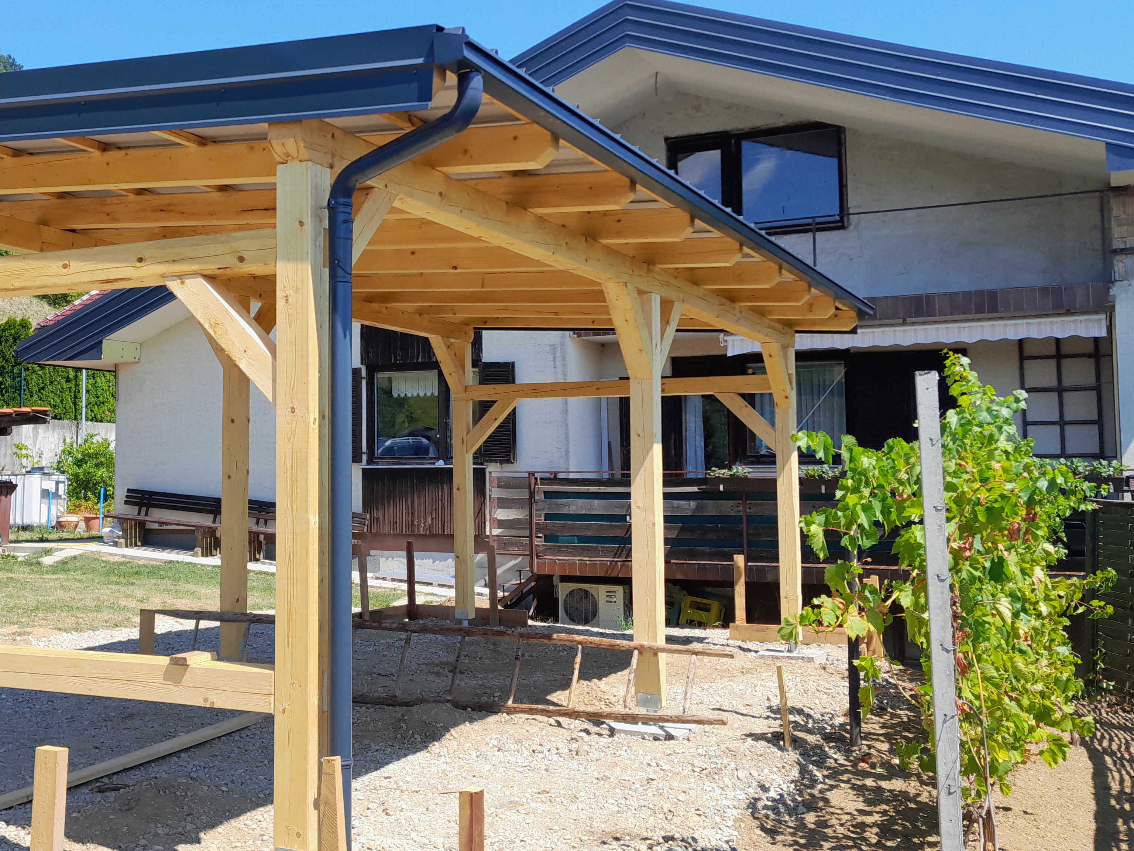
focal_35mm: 39
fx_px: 1278
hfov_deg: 46.6
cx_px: 323
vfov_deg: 36.8
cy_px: 406
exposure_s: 1/1015
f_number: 1.8
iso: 40
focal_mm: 4
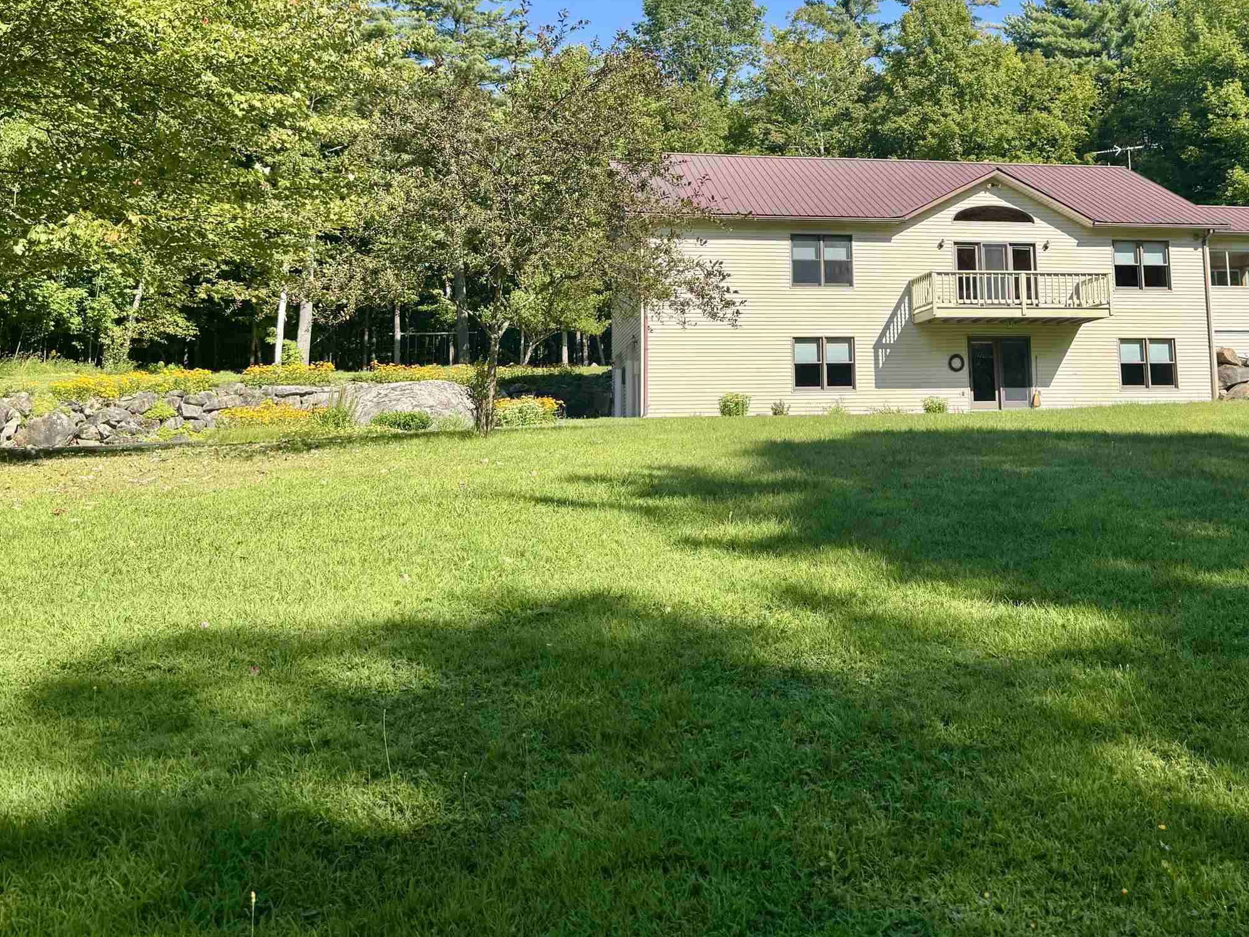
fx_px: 1335
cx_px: 801
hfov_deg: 49.5
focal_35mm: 37
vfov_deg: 37.8
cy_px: 248
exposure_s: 1/2331
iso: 80
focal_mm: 6.76
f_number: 1.78
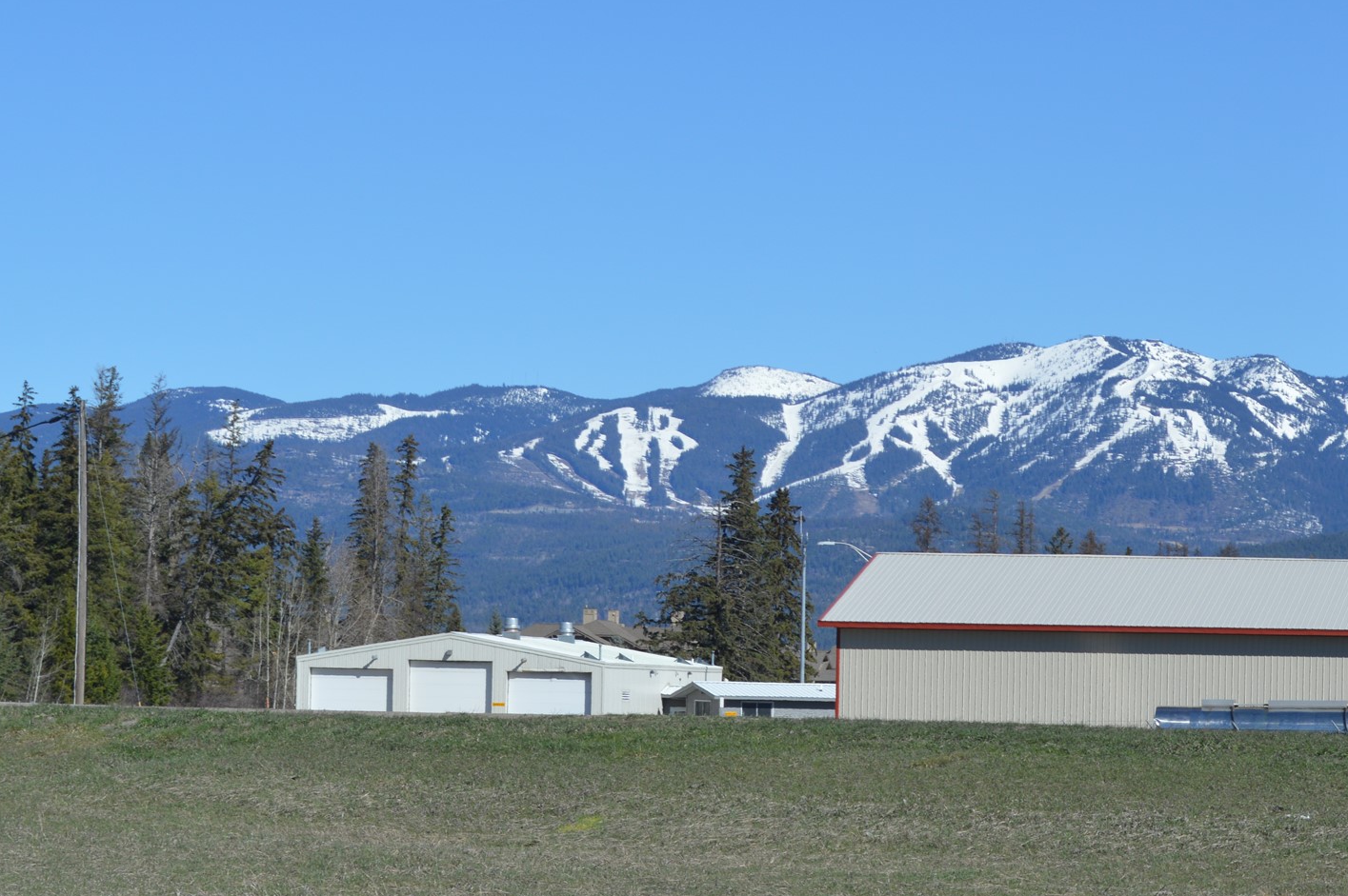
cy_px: 577
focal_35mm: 127
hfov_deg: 16.1
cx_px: 944
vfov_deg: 10.8
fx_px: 4743
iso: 100
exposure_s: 1/250
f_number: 8
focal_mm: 55
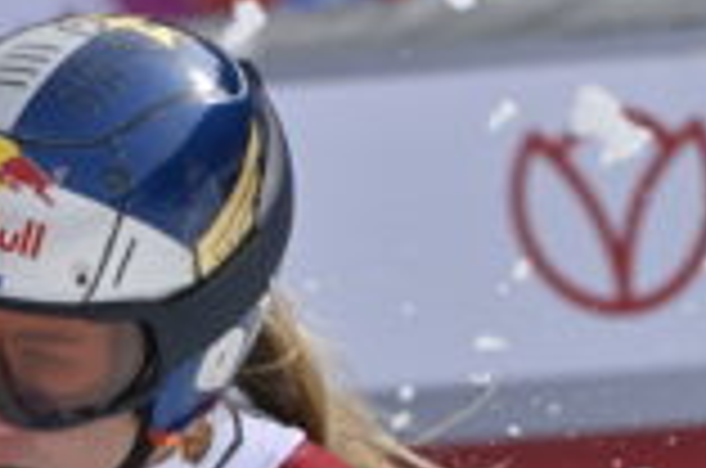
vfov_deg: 0.7
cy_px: 770
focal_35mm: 1999
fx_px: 39123
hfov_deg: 1.0
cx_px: -67
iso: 800
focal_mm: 450
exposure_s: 1/2500
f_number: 11
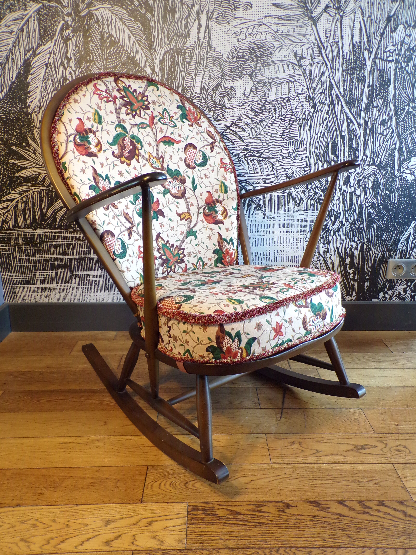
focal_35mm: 28
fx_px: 449
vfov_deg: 63.4
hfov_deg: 49.7
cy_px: 278
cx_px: 208
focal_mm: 5
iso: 300
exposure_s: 1/17
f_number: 3.1
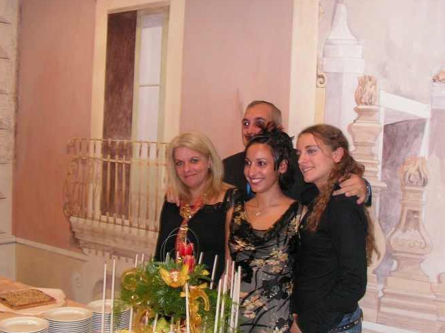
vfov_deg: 32.9
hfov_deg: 42.9
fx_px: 566
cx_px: 234
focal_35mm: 44
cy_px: 178
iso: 200
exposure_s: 1/40
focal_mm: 6
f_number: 3.2
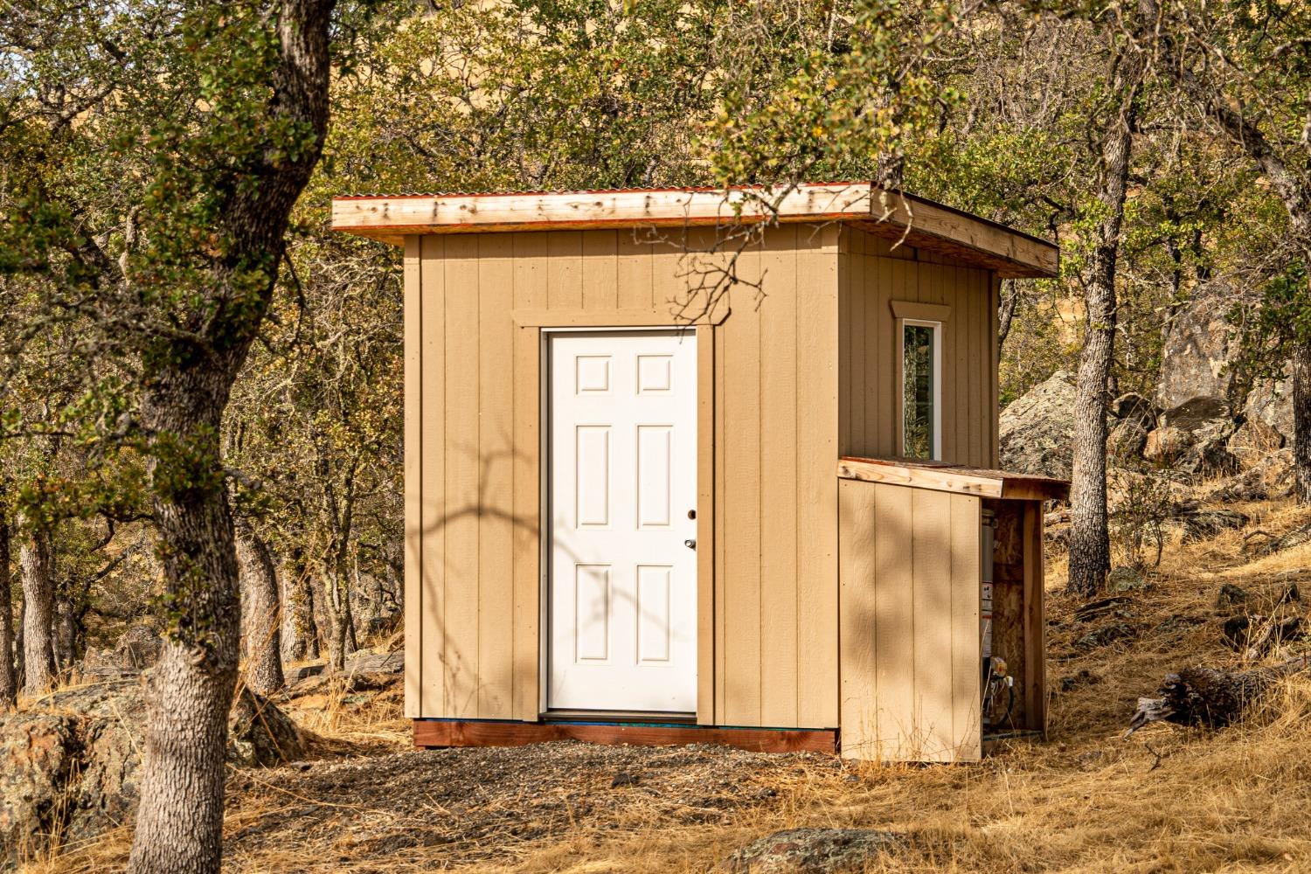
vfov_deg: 13.3
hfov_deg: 19.8
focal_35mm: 103
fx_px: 3751
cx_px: 656
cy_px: 437
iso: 100
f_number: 6.3
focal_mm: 69
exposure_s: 1/400
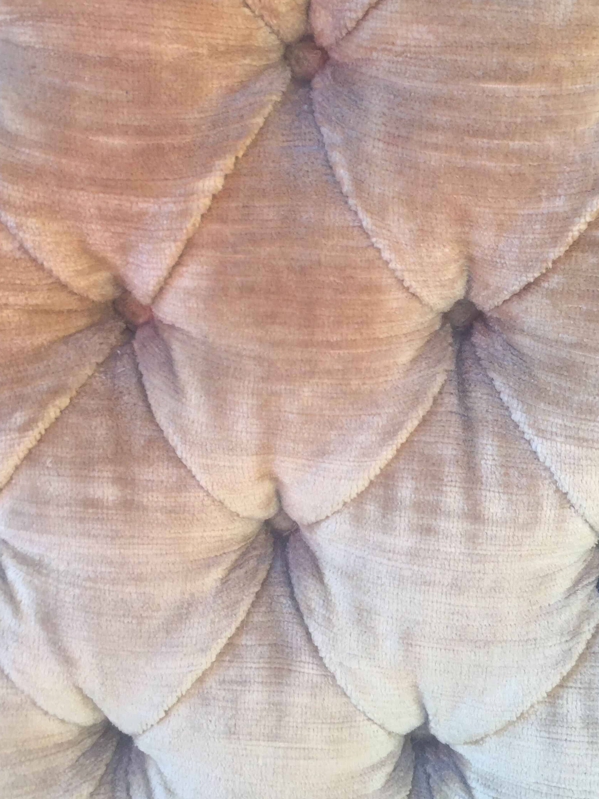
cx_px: 356
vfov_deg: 44.5
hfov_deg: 34.2
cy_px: 314
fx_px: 969
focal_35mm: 42
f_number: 2.2
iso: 32
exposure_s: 1/100
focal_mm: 4.15
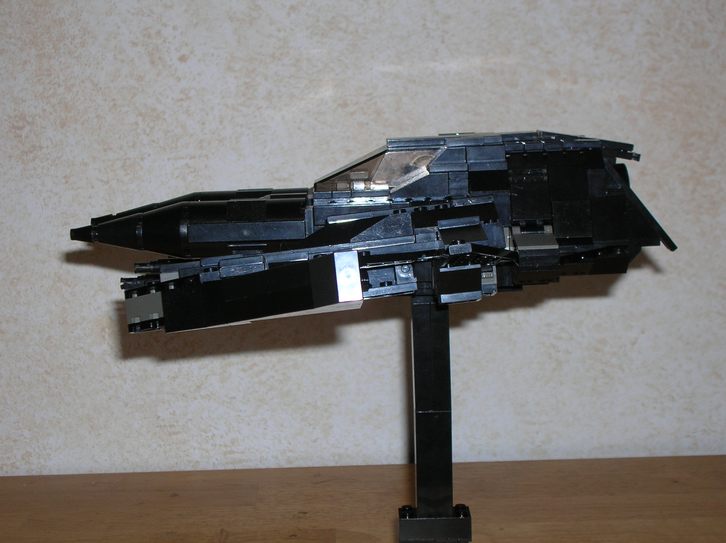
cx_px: 363
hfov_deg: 28.2
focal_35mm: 69
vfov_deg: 21.3
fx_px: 1446
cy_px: 272
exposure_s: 1/60.1
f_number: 3.9
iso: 50
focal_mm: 11.5
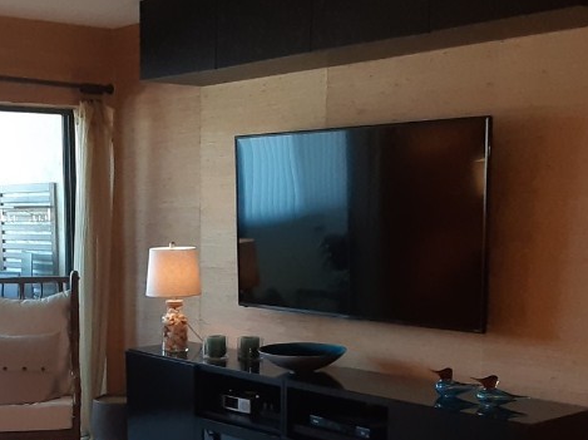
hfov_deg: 32.1
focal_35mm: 59
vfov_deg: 24.1
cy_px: 399
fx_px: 1001
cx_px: 139
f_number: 1.9
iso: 200
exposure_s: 1/60
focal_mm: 2.91
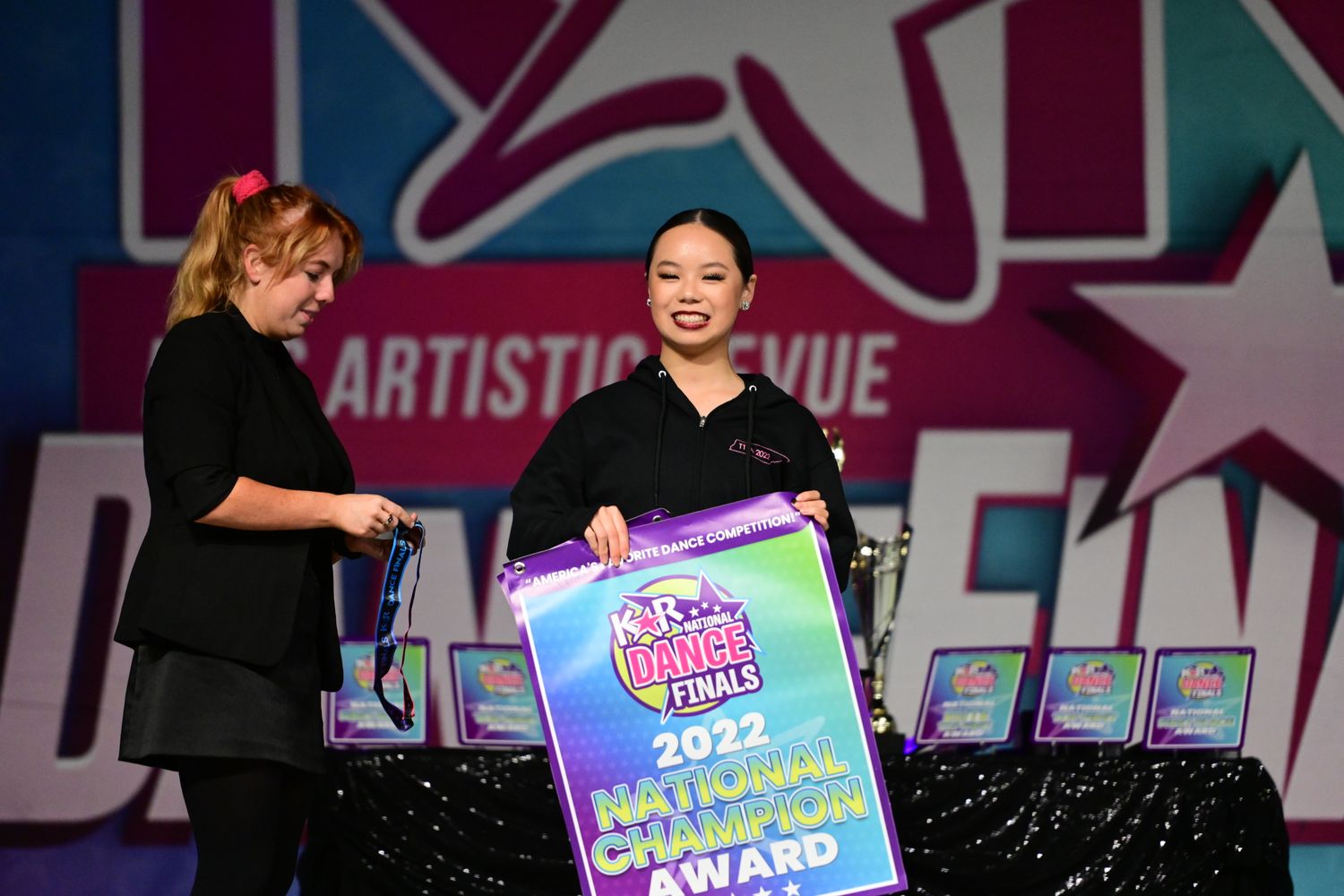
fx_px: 7466
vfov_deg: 6.9
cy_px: 448
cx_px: 672
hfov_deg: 10.3
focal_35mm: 200
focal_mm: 200
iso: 4000
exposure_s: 1/1000
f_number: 2.8
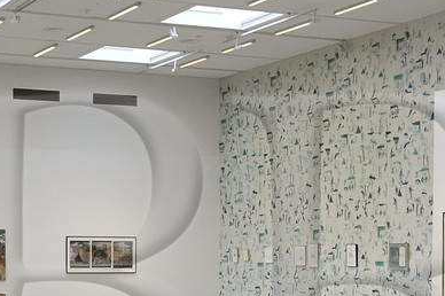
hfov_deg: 20.6
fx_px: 1223
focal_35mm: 99
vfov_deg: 13.6
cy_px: 285
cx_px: 243
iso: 1000
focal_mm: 24
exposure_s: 1/160
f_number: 7.1
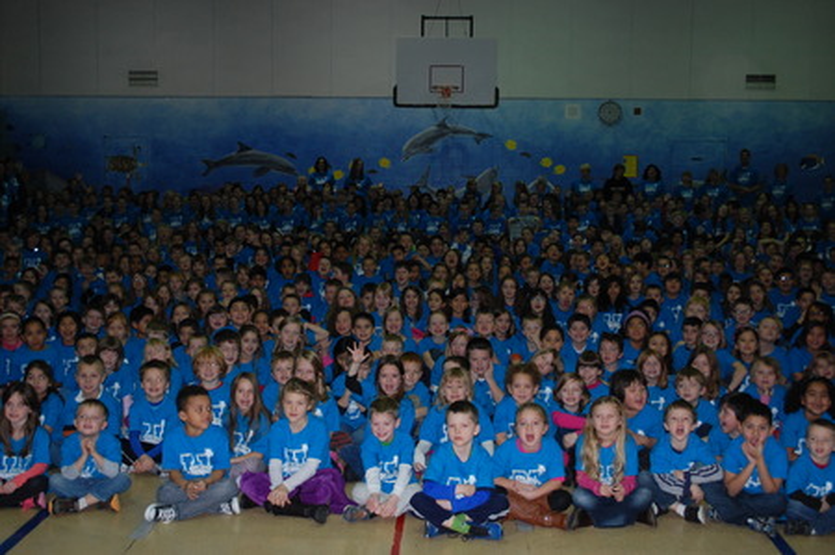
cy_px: 278
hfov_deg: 43.6
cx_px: 418
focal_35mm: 45
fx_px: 1043
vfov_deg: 29.8
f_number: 4.8
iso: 400
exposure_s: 1/60
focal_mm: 30
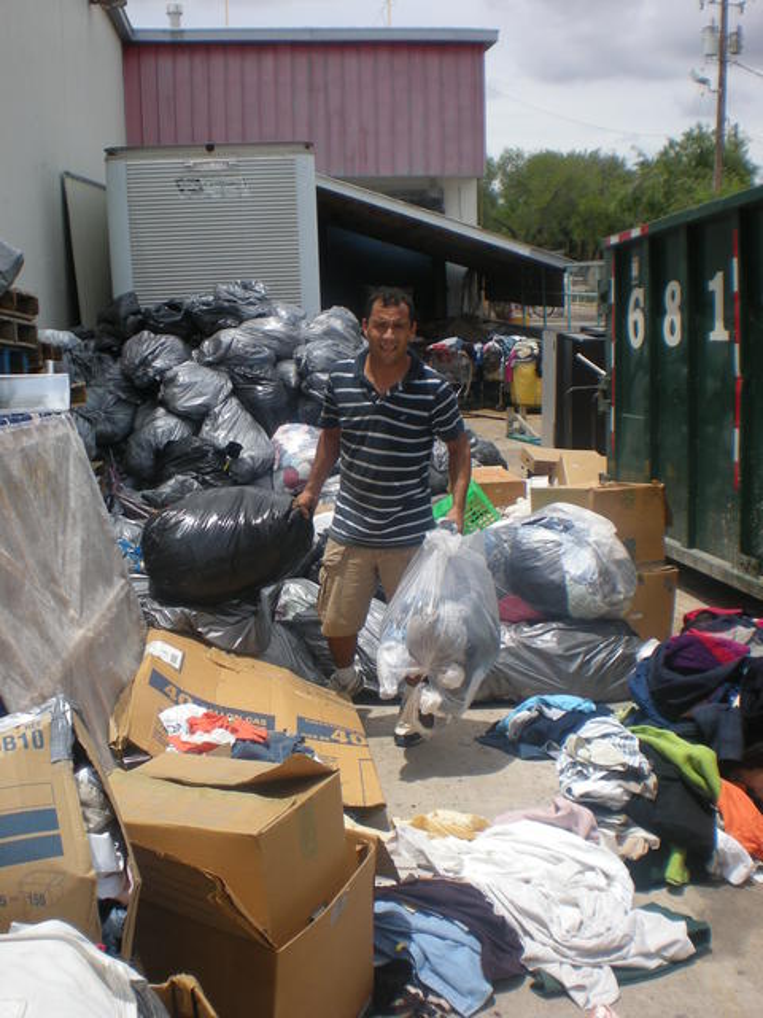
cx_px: 382
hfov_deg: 37.7
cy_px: 509
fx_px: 1117
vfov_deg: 49.0
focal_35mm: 38
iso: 64
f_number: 4.6
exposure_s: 1/506
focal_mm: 6.3
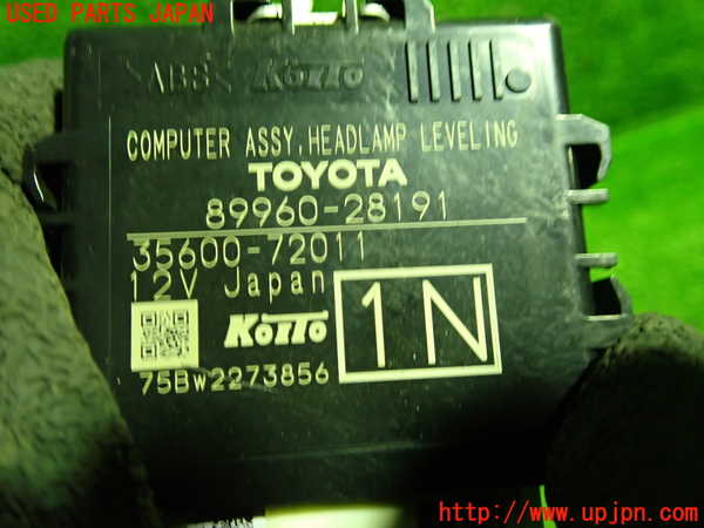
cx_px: 352
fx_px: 610
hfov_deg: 60.0
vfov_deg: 46.8
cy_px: 264
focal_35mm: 30
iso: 500
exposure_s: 1/30
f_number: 2.3
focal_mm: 5.4
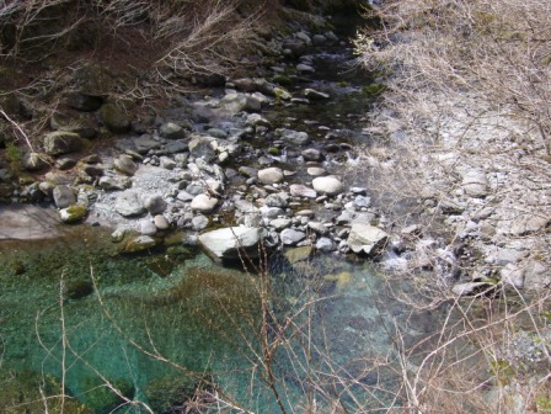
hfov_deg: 52.6
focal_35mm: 35
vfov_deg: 40.7
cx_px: 276
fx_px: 557
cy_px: 207
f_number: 5.6
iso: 80
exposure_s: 1/100
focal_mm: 5.8
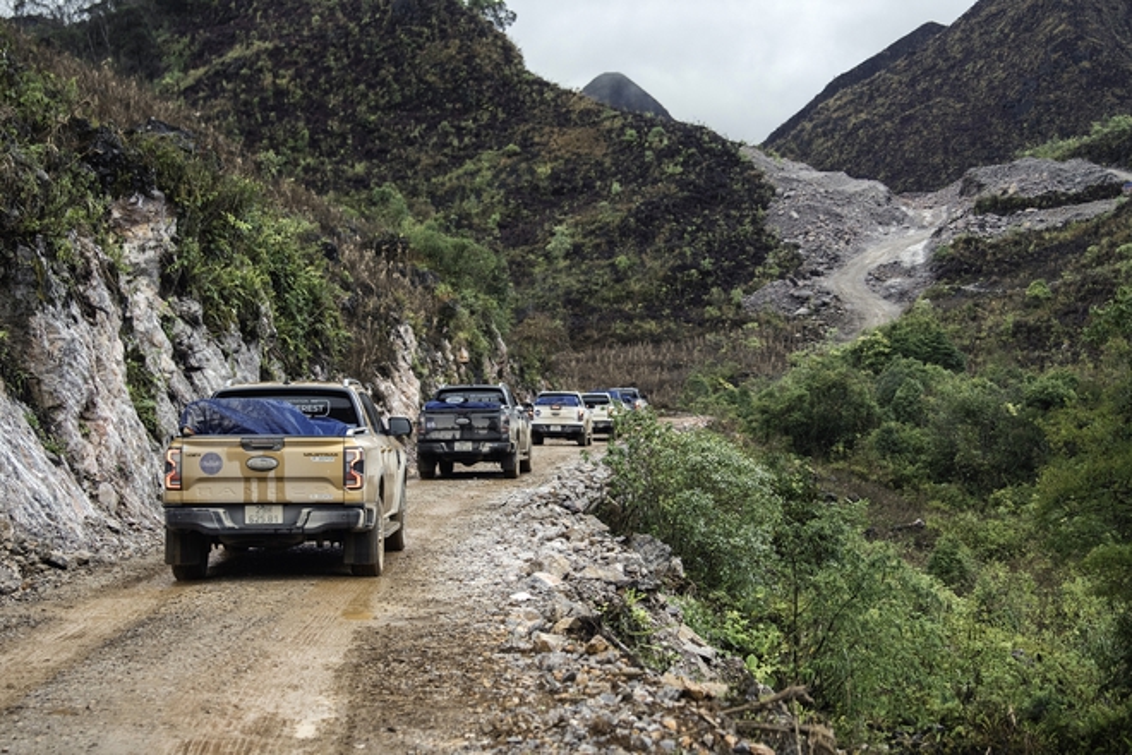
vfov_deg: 17.5
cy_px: 378
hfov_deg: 26.0
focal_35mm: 78
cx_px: 566
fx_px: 2452
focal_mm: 78
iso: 800
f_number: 4
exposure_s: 1/250
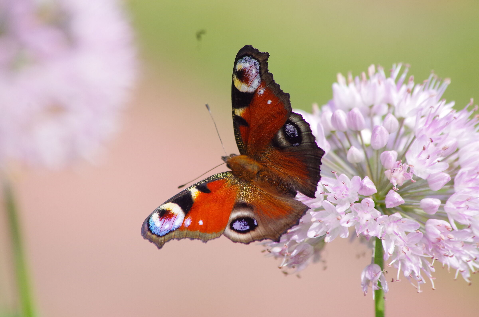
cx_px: 240
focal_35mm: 345
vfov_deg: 4.0
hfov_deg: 6.0
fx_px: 4581
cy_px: 158
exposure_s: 1/1000
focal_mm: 230
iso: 800
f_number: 8
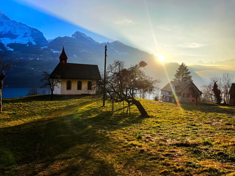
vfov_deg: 53.1
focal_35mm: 26
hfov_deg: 67.3
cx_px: 118
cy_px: 88
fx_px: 177
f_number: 1.6
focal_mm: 4.2
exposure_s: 1/3861
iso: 32
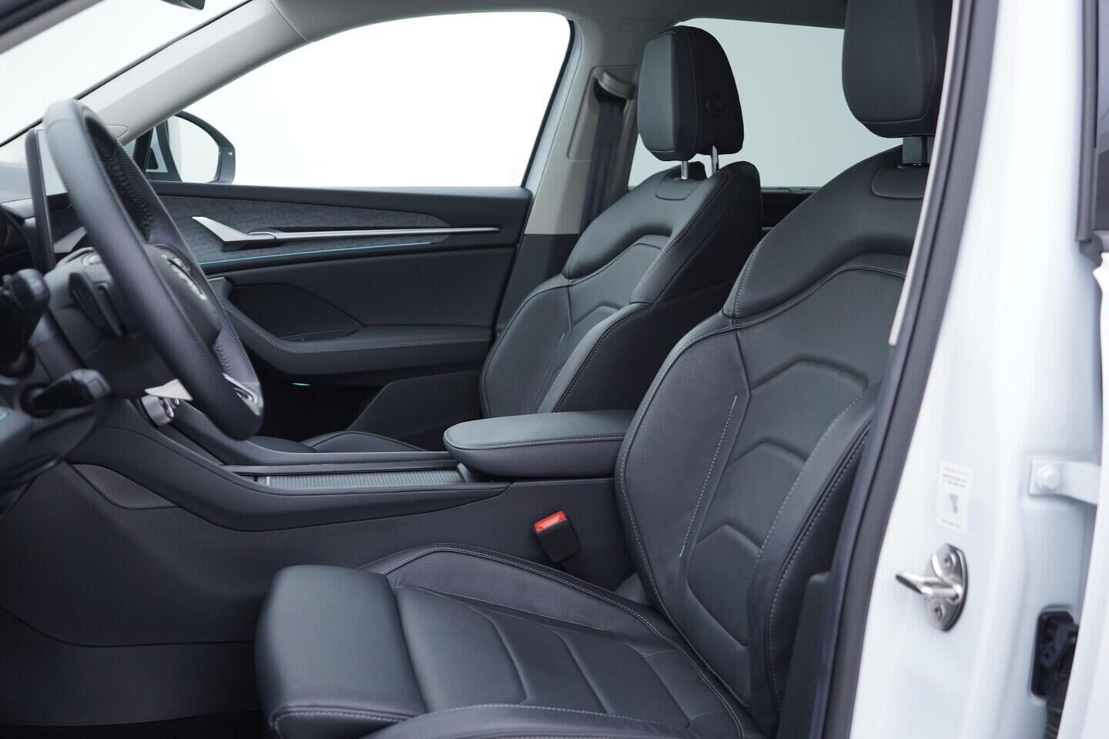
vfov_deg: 36.9
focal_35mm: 36
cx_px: 554
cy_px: 370
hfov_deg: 53.1
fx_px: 1109
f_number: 2.8
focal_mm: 24
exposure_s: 1/40
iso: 125
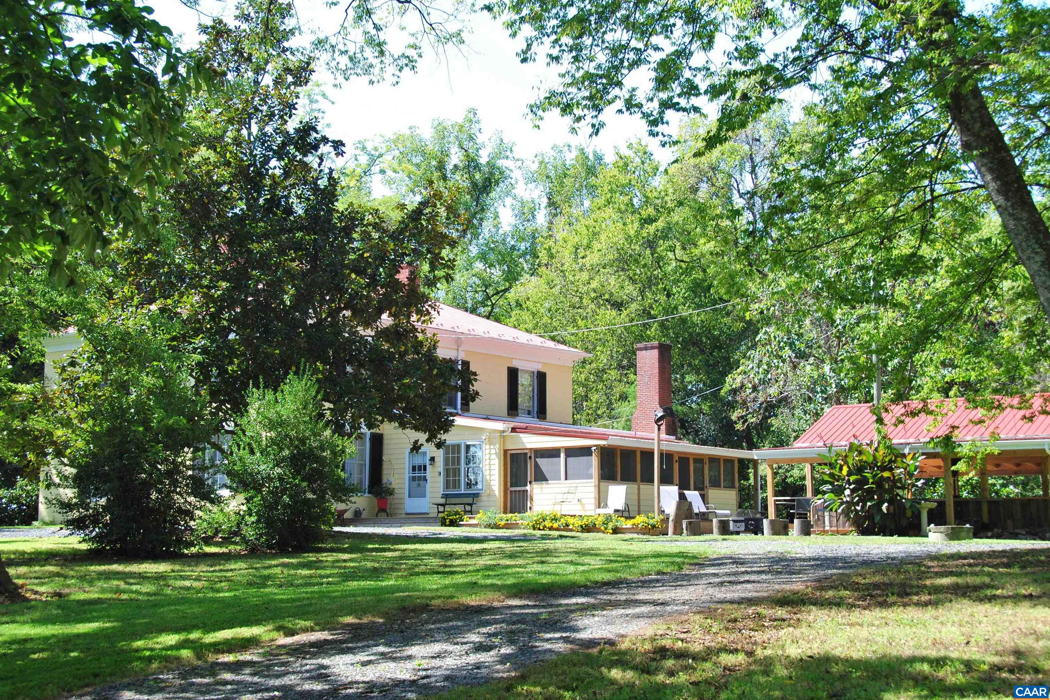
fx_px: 1561
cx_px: 518
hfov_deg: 37.2
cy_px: 347
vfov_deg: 25.3
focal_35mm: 54
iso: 200
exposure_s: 1/60
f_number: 8
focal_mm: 35
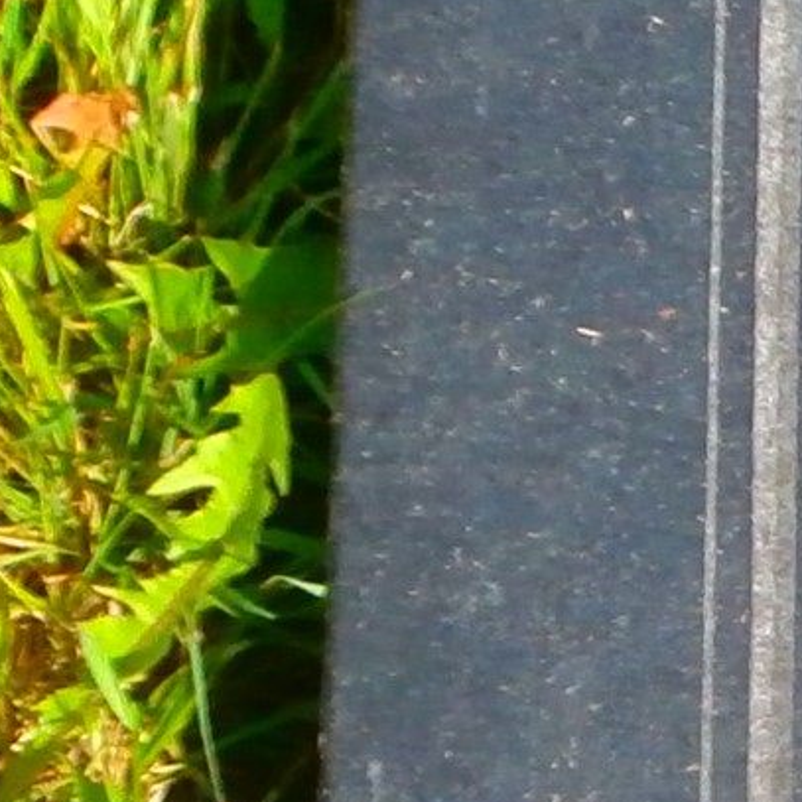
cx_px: 1865
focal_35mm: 247
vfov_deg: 7.1
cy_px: 365
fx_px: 6474
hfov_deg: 6.7
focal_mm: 6.67
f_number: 3.9
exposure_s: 1/250
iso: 100
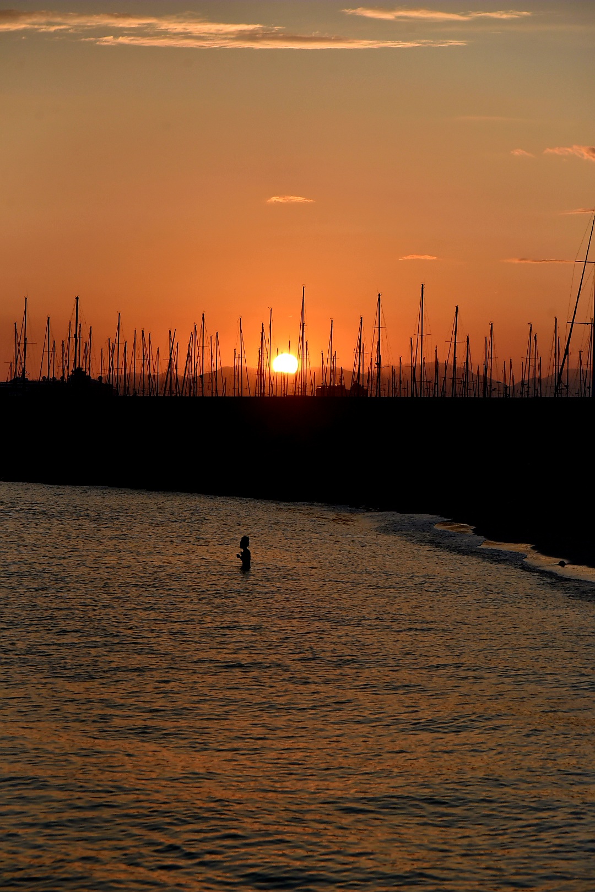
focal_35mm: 100
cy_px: 446
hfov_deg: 13.7
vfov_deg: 20.4
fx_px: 2479
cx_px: 298
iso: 1000
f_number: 6.3
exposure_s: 1/5000
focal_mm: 100
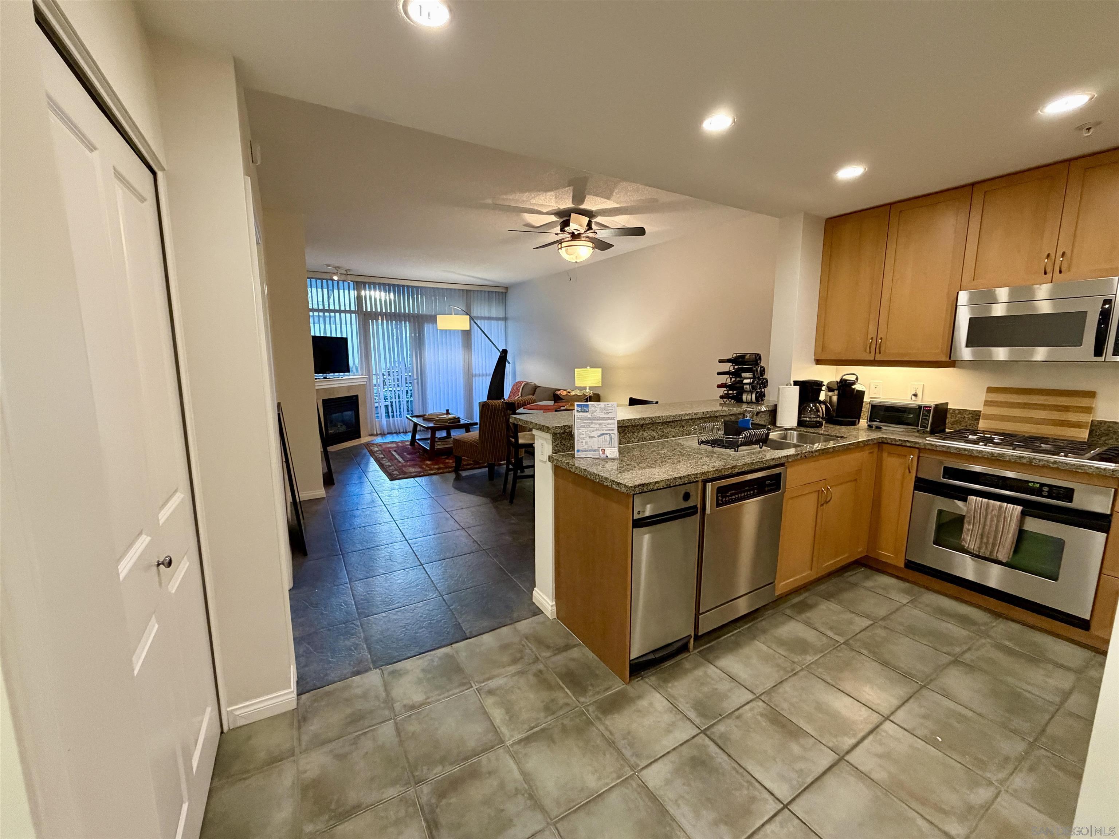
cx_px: 560
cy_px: 420
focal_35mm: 14
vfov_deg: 85.7
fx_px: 453
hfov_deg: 102.1
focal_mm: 2.22
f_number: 2.2
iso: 500
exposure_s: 1/60
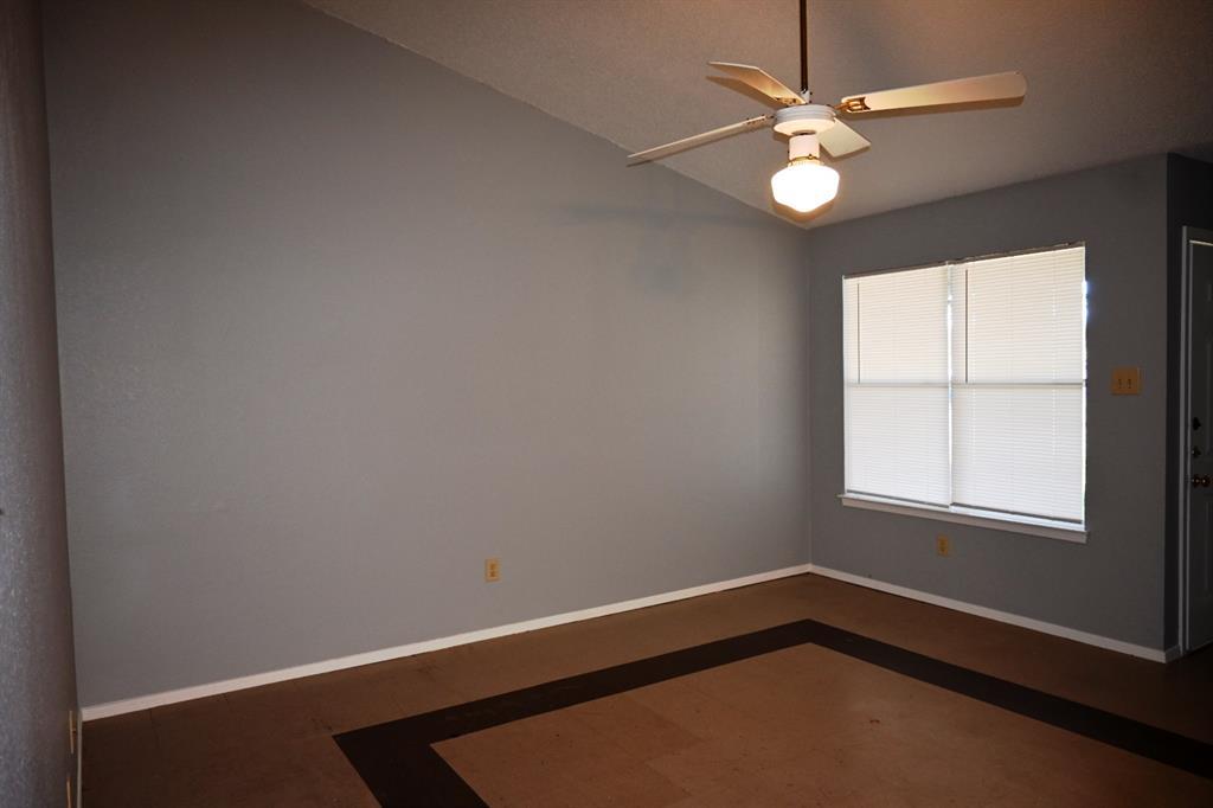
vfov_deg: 53.1
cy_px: 404
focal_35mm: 24
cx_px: 606
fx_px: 808
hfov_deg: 73.8
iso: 400
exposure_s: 1/60
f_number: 3.5
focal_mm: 16
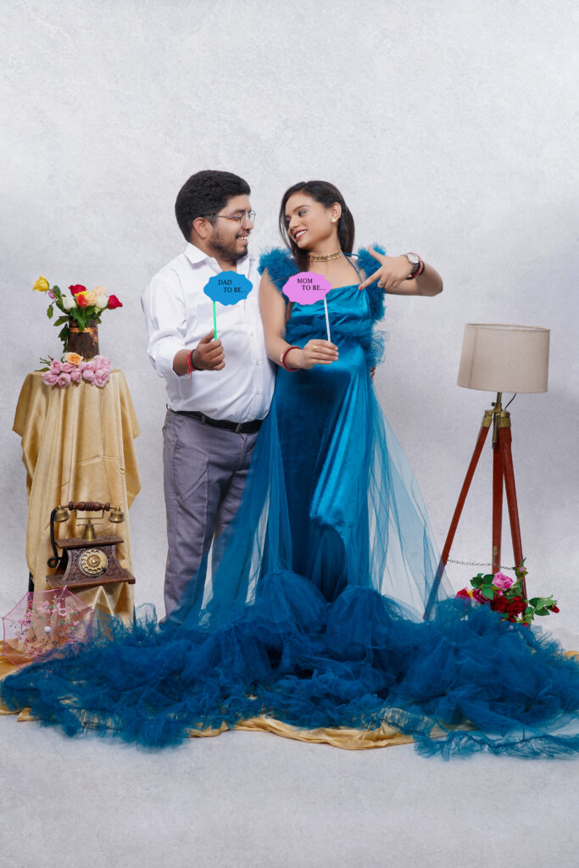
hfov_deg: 30.5
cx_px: 290
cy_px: 434
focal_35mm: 44
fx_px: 1061
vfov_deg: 44.5
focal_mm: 44
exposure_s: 1/125
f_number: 13
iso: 100
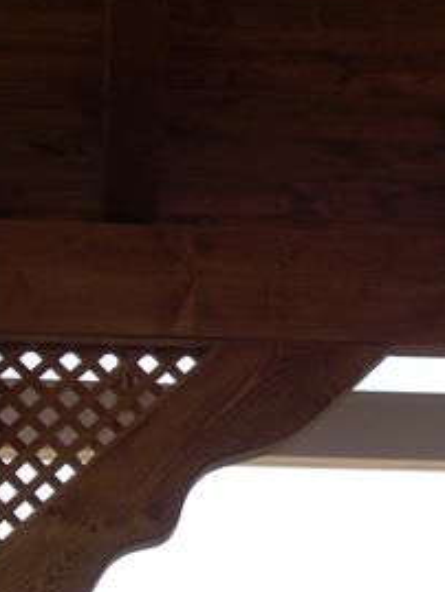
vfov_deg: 14.5
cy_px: 361
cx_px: 460
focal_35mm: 136
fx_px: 2329
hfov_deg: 10.8
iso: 50
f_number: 3.4
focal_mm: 10.3
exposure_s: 1/250
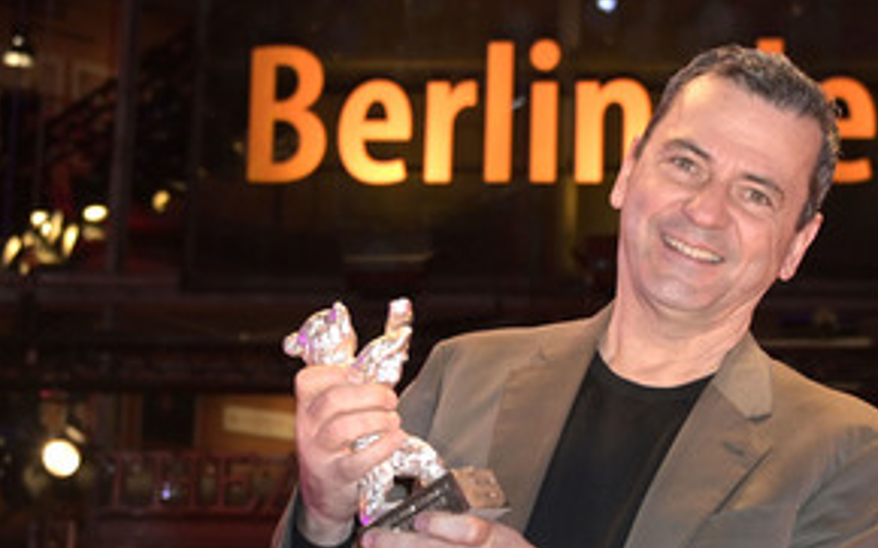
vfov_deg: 17.0
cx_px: 607
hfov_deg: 26.9
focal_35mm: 76
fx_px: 1818
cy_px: 451
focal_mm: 48
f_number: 4.5
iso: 1000
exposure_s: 1/250
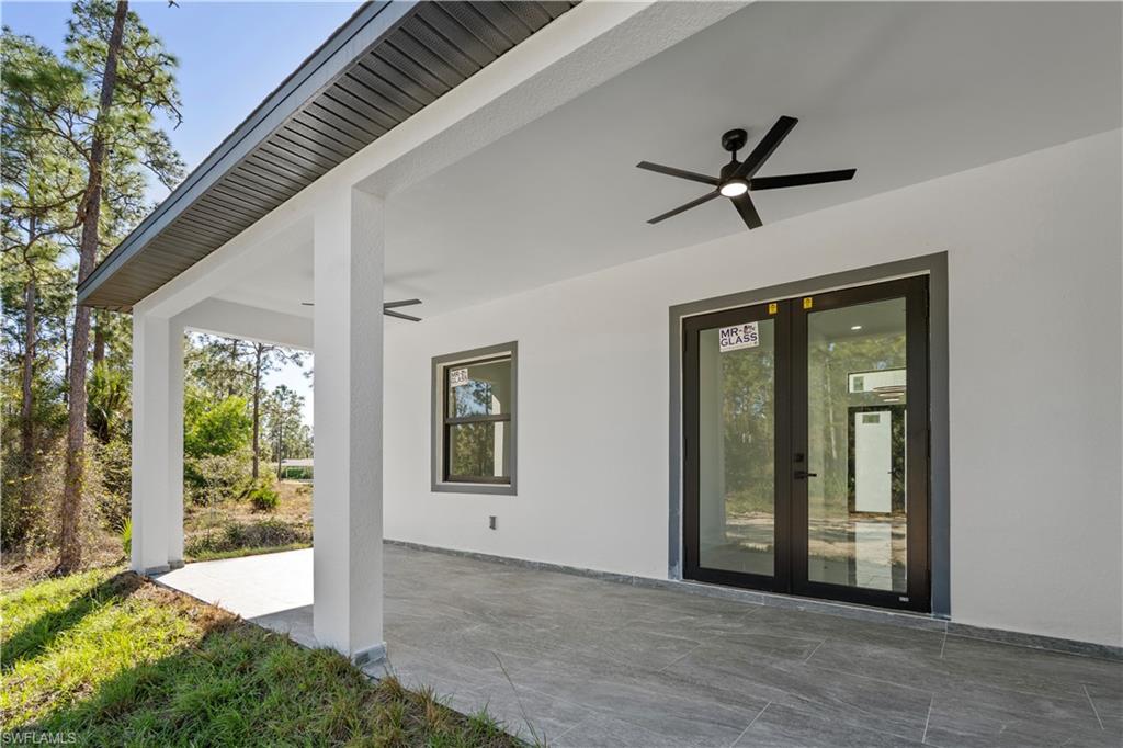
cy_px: 374
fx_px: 499
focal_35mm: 16
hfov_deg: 96.8
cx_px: 562
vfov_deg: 73.7
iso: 100
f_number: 7.1
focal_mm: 16
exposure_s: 1/100
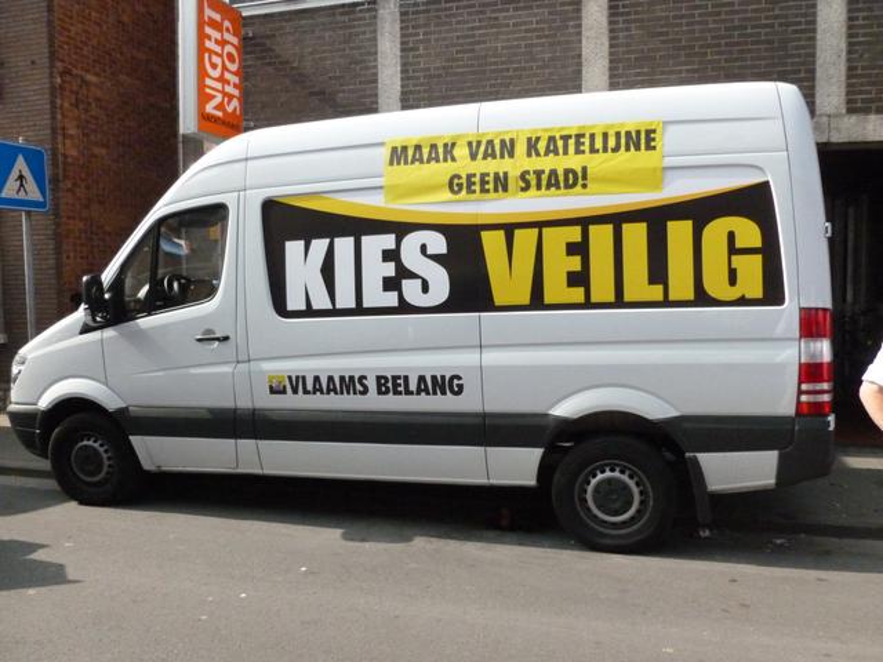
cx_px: 442
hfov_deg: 63.4
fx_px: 714
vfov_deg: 49.7
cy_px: 331
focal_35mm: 28
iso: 800
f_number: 10
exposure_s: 1/500
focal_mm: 5
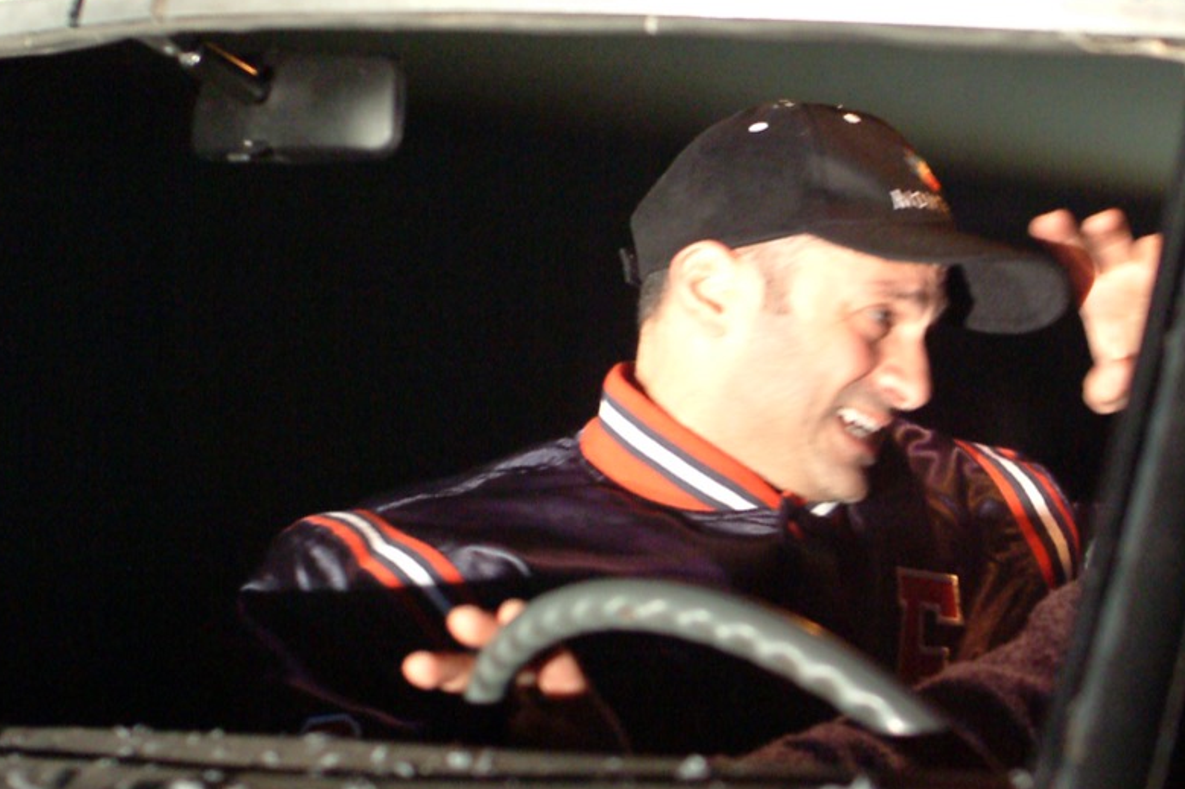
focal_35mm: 154
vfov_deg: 8.9
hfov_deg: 13.2
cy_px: 448
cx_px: 1148
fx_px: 5068
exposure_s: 1/60
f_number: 2.4
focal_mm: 50
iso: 1600
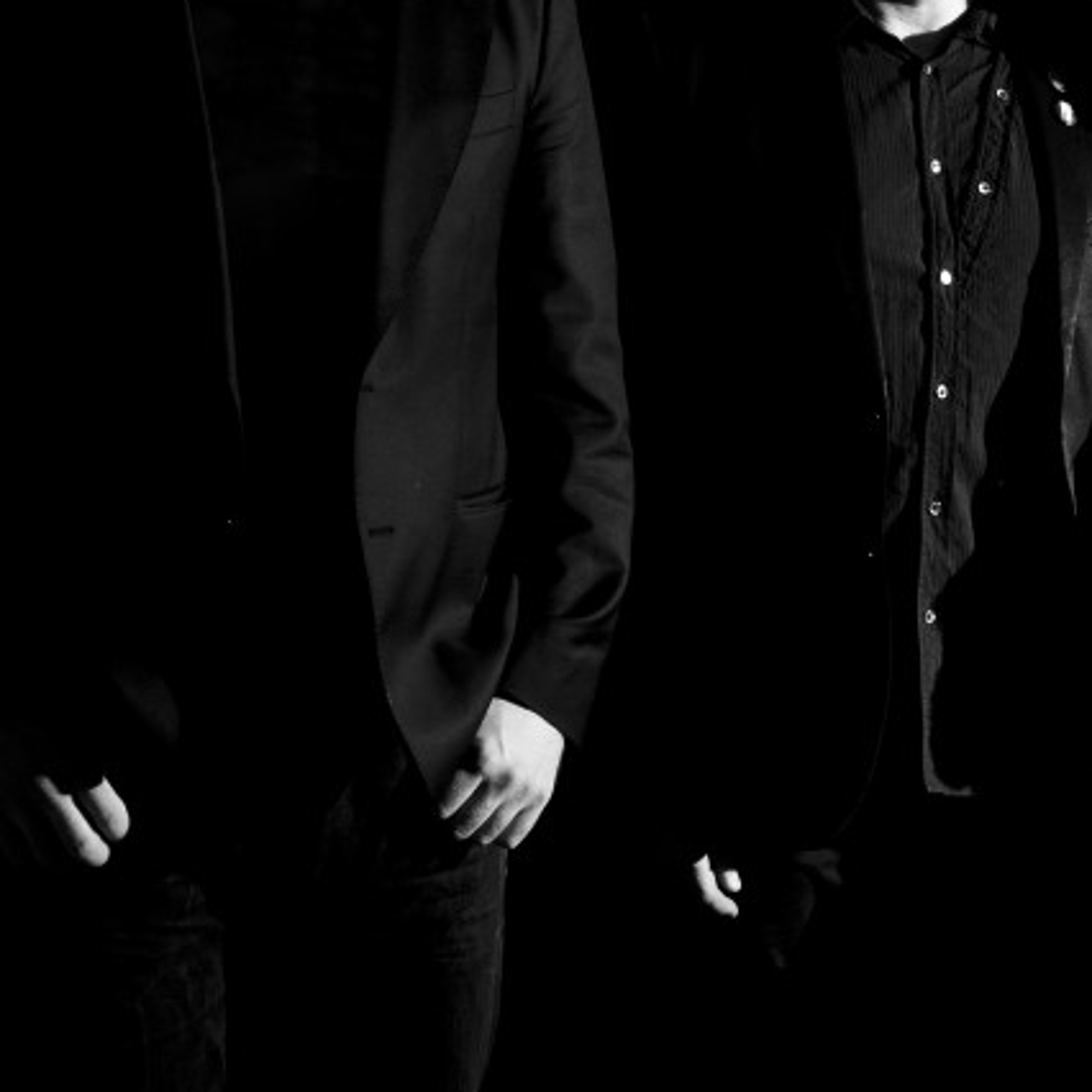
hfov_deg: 12.7
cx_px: 1307
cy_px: 126
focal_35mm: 134
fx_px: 4783
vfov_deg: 12.9
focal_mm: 38
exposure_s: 1/200
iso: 200
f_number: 3.8
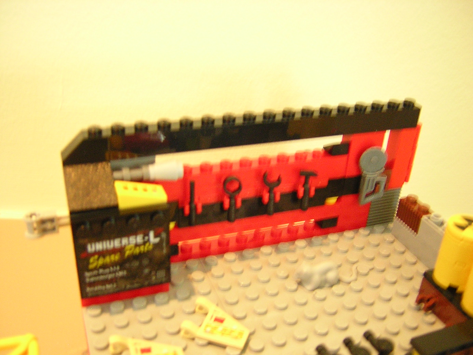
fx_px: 492
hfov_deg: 51.4
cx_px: 236
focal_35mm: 36
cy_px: 178
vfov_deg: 39.7
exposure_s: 1/2.6
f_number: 2.6
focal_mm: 4.7
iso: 400
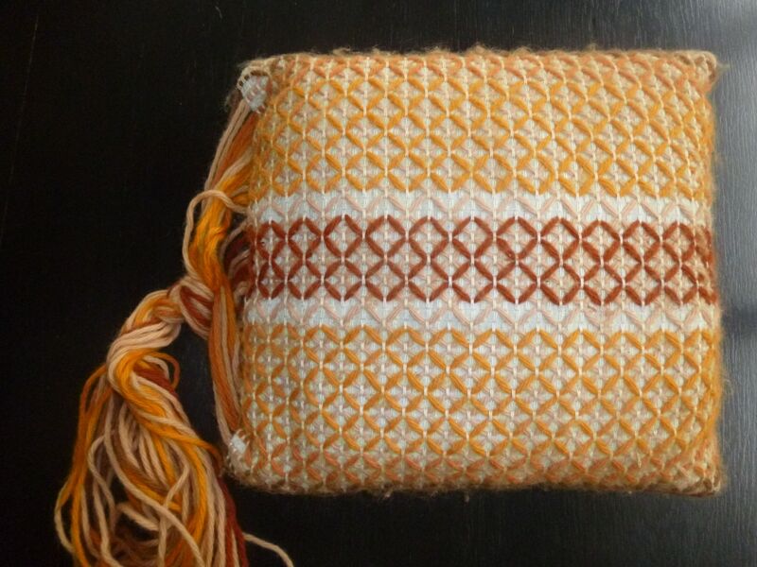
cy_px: 284
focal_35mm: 25
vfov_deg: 54.9
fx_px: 547
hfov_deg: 69.4
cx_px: 378
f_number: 3.1
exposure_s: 1/60
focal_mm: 4.5
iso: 400
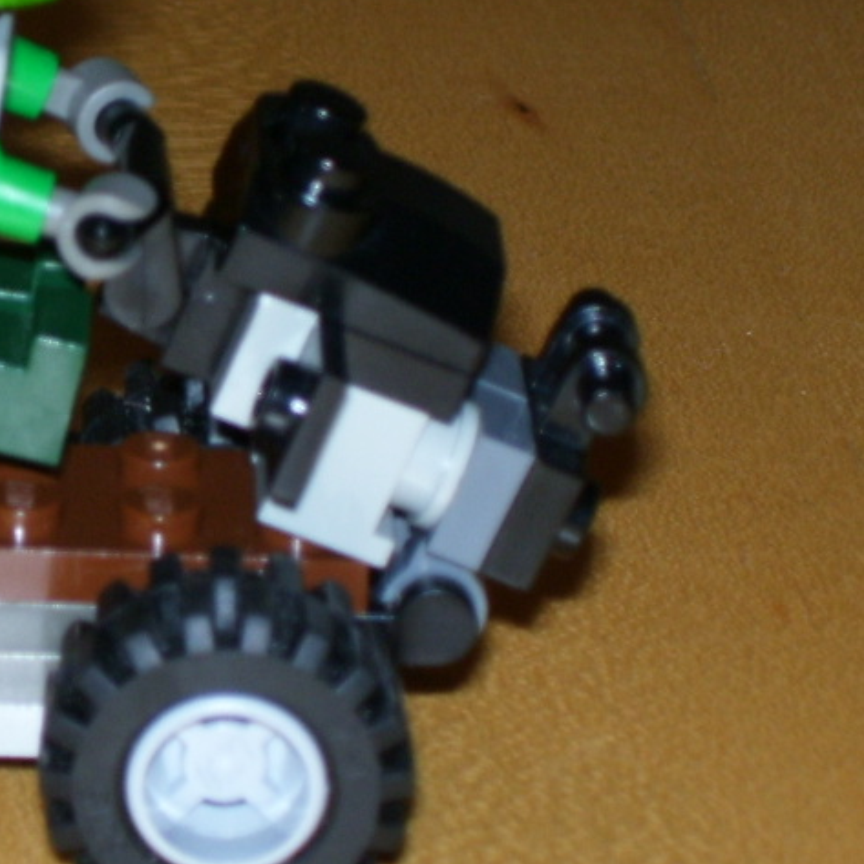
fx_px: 6834
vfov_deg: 7.2
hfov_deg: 7.2
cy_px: 243
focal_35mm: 242
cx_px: -137
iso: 80
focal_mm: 18
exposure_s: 1/90
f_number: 4.6
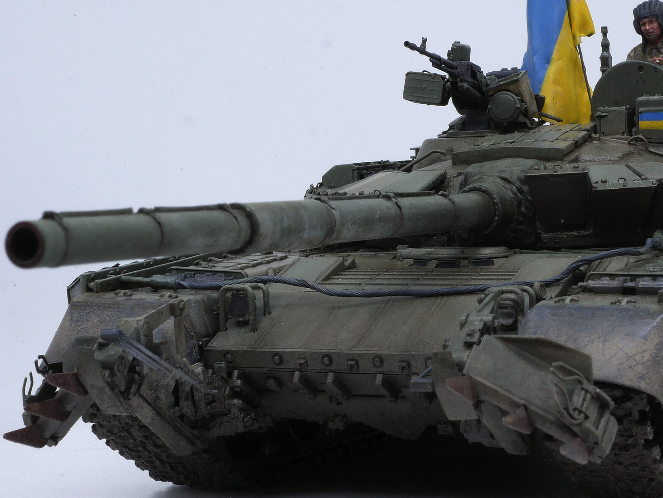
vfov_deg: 16.8
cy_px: 221
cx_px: 449
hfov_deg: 22.2
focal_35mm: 88
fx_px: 1686
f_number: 22
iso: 200
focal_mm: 30
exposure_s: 1/2
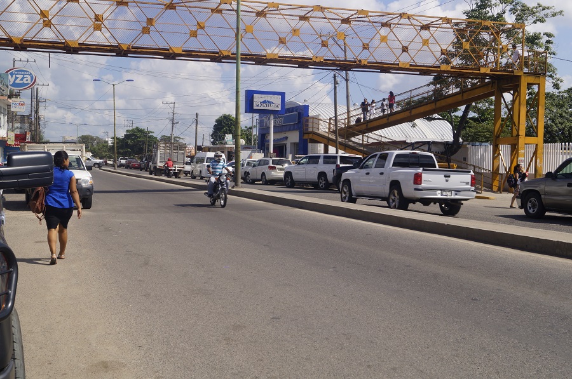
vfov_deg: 31.8
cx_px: 286
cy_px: 190
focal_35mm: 42
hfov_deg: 46.5
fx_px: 666
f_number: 16
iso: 100
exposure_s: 1/125
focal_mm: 28
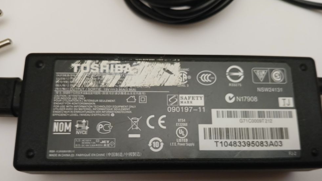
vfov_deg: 39.8
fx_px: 248
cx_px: 164
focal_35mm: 29
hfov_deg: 66.1
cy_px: 116
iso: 500
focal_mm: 3.98
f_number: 1.8
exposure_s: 1/25
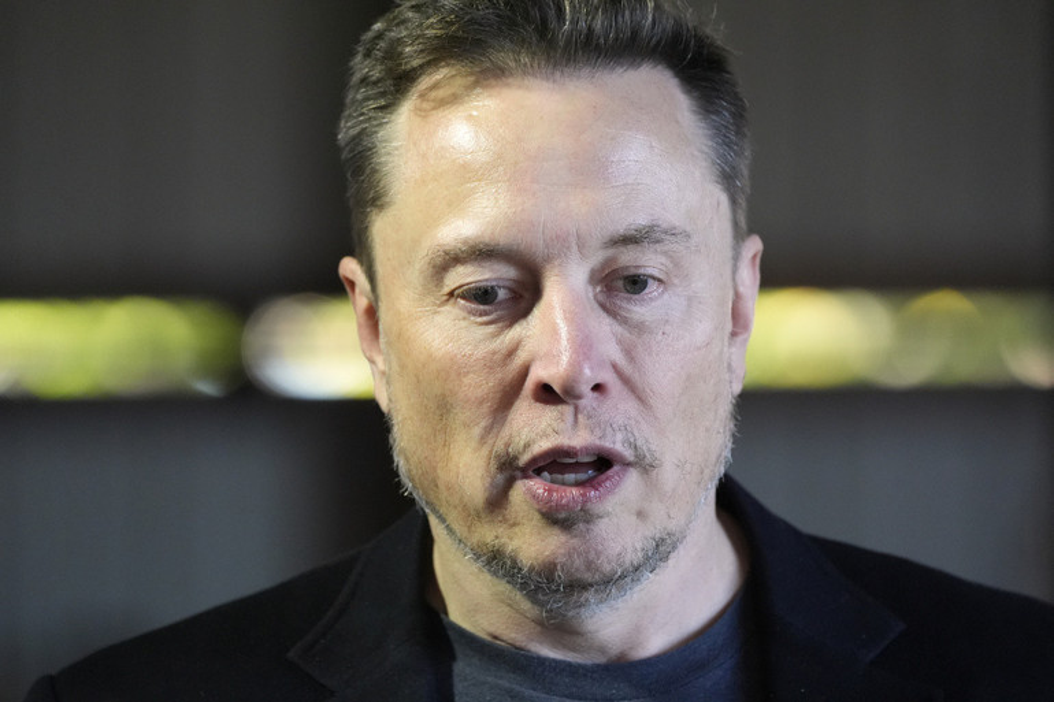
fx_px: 10654
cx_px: 527
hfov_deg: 5.7
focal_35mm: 364
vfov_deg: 3.8
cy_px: 351
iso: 5000
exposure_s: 1/400
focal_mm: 364
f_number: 5.6
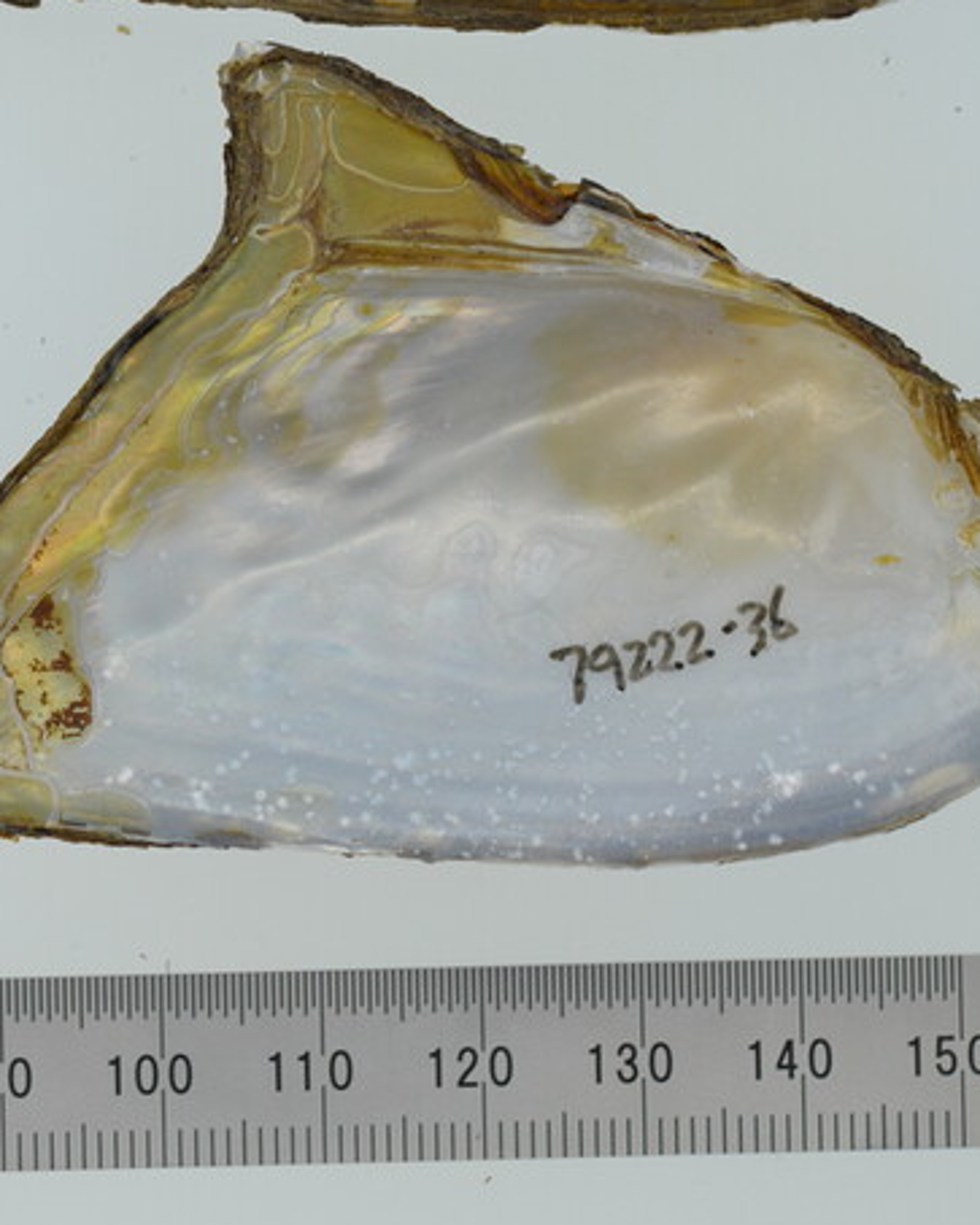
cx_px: -43
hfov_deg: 10.3
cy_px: 209
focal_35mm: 149
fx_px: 5404
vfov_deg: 12.9
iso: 200
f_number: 7.1
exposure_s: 1/800
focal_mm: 60
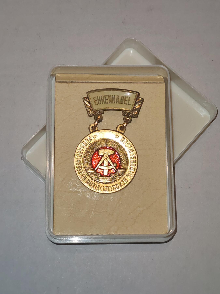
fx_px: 576
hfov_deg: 21.6
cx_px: 110
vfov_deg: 28.6
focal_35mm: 68
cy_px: 147
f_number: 1.95
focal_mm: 5.52
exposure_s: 1/100
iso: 160
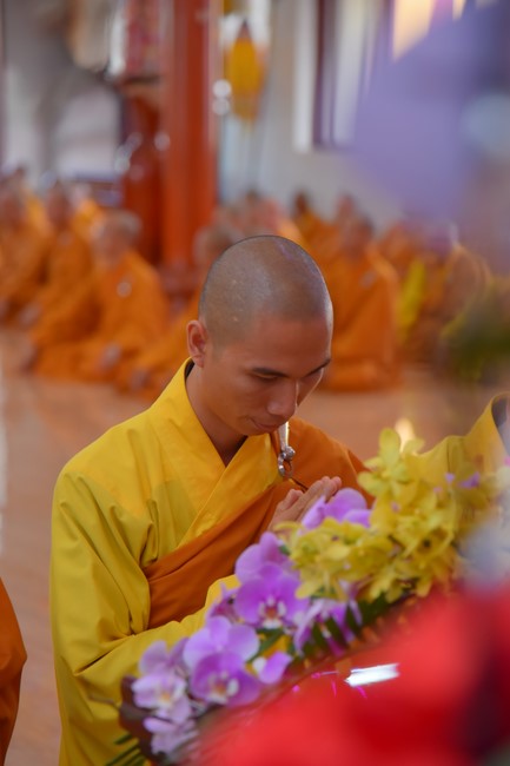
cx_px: 255
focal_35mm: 120
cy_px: 383
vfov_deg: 17.1
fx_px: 2551
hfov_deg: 11.4
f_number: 4.5
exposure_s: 1/160
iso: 1250
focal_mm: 120
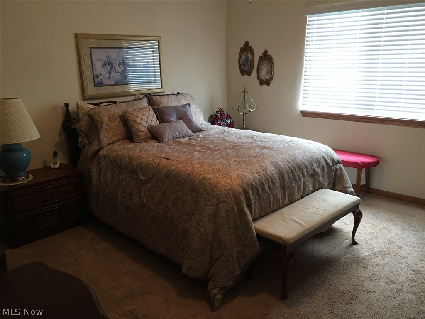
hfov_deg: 61.7
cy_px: 160
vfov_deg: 48.2
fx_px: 356
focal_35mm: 29
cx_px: 212
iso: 100
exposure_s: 1/15
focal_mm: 4.15
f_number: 2.2
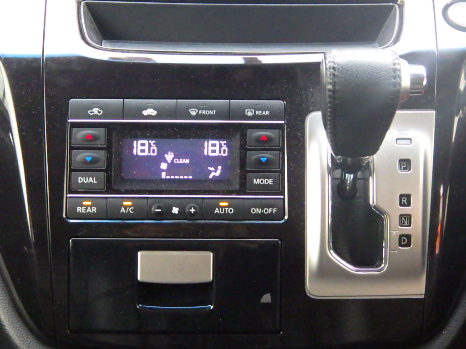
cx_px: 233
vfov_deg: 15.7
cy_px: 174
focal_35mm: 94
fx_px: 1265
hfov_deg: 20.9
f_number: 5
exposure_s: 1/25
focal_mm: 16.7
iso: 1600
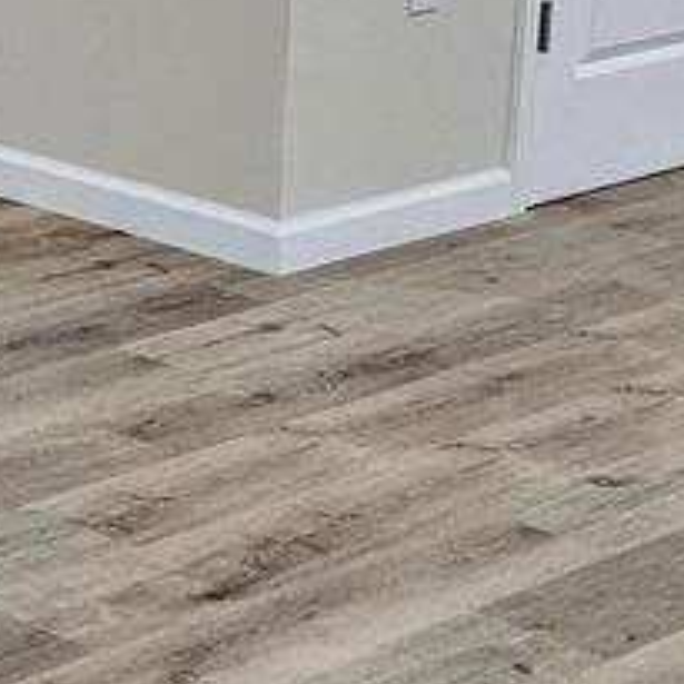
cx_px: -450
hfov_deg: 11.5
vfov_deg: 12.0
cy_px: -40
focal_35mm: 143
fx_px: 3197
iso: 320
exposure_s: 1/120
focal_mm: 5.4
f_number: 1.8
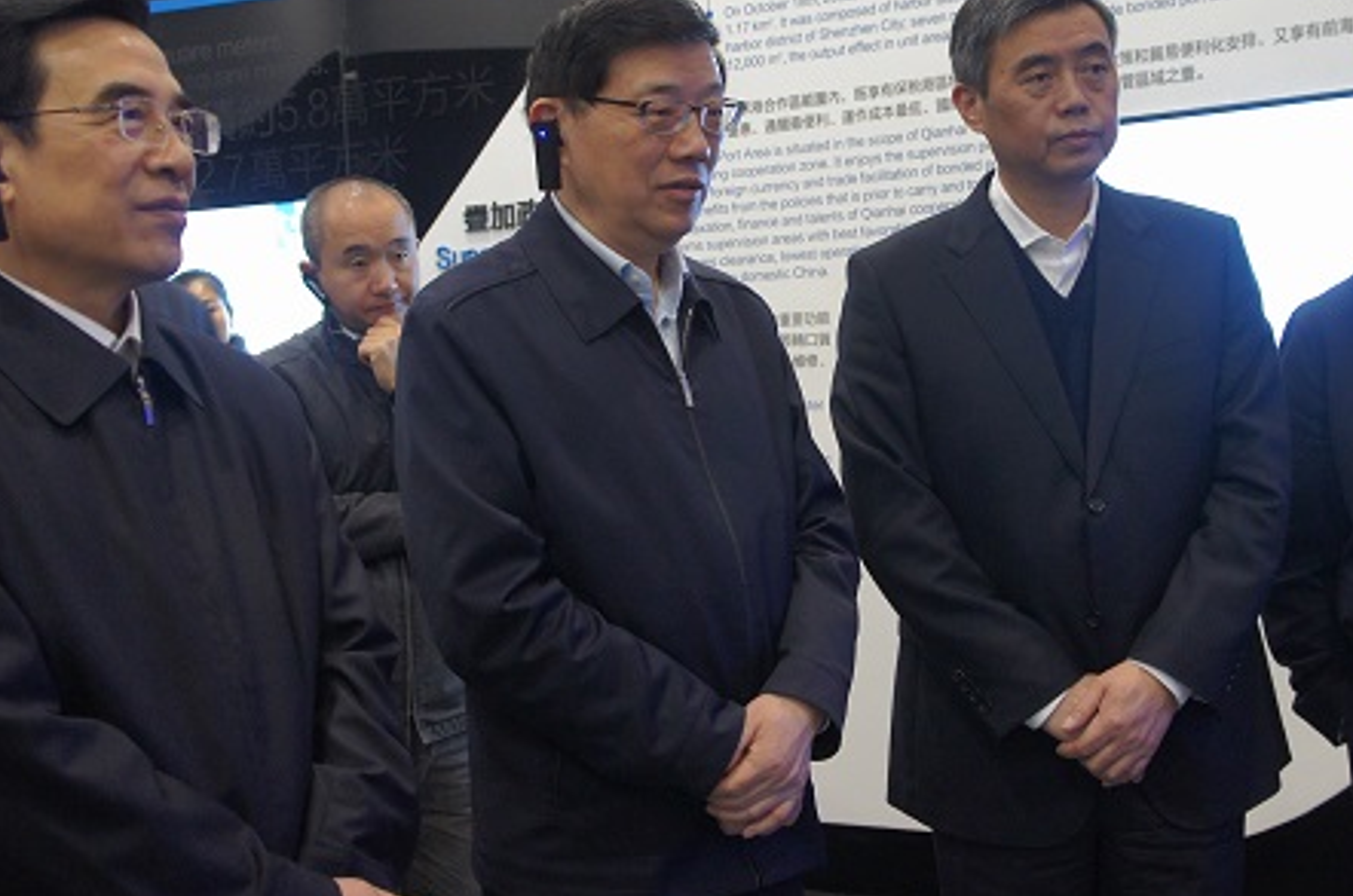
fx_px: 1988
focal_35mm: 53
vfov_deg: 25.4
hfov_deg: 37.5
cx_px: 771
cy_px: 416
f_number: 4
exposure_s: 1/15
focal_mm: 24
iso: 1600
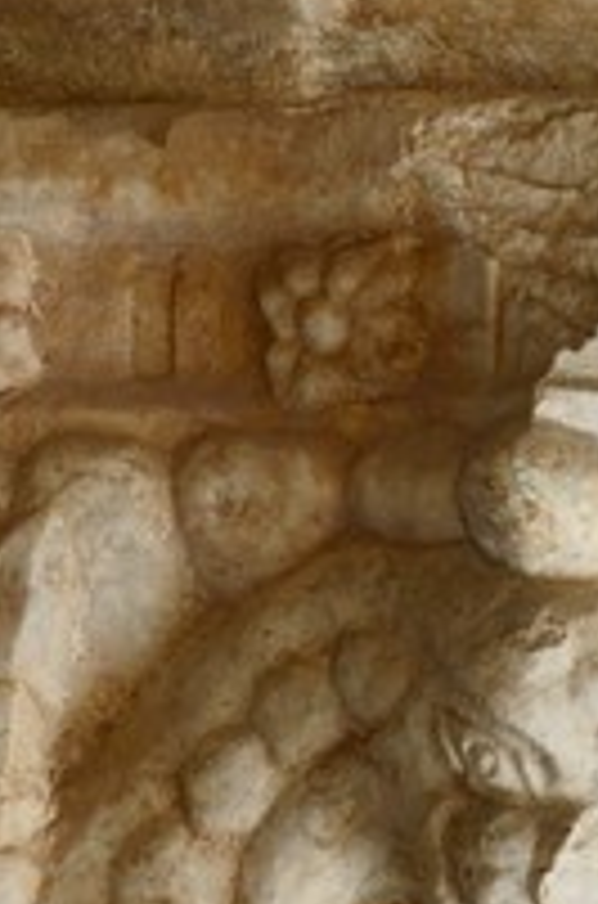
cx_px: 803
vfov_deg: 1.4
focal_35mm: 1516
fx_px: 37968
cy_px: -2649
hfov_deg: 0.9
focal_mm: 190
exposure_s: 1/160
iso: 200
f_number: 9
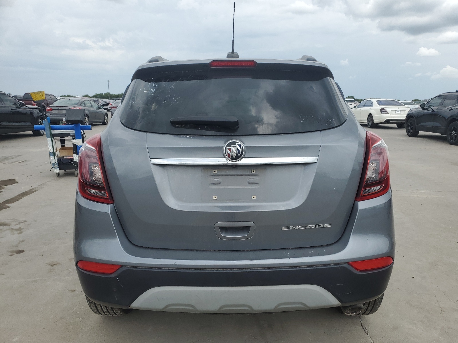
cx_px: 229
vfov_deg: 53.1
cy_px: 172
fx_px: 344
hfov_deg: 67.3
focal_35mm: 26
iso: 50
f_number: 1.5
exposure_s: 1/2500
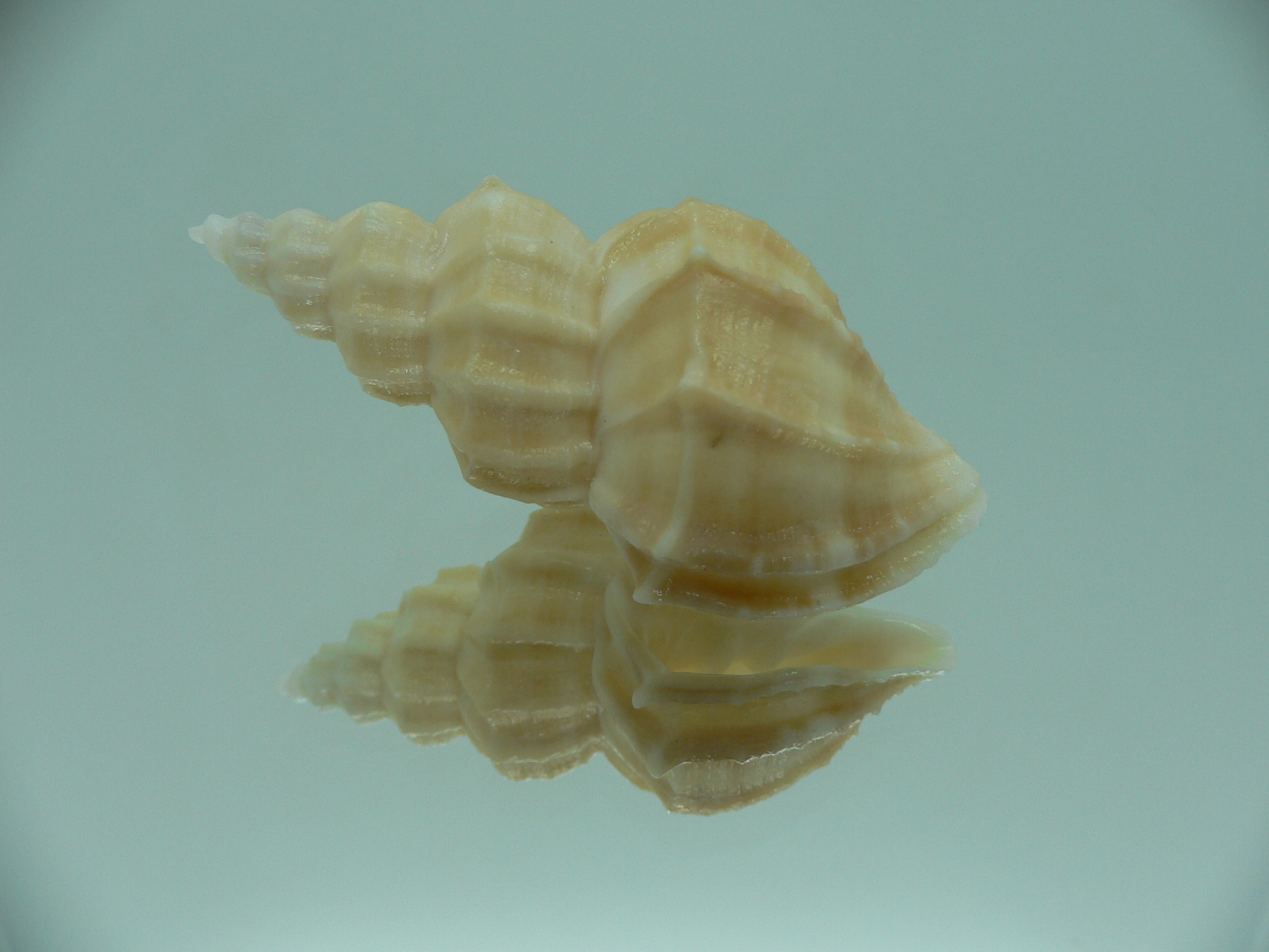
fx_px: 1283
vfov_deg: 40.7
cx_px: 634
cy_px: 476
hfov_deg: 52.6
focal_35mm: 35
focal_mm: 4.6
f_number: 2.8
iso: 80
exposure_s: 1/80
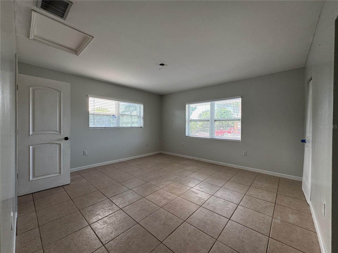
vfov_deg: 85.7
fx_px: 137
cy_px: 126
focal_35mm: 14
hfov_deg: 102.1
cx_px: 169
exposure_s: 1/120
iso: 125
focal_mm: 2.22
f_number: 2.2
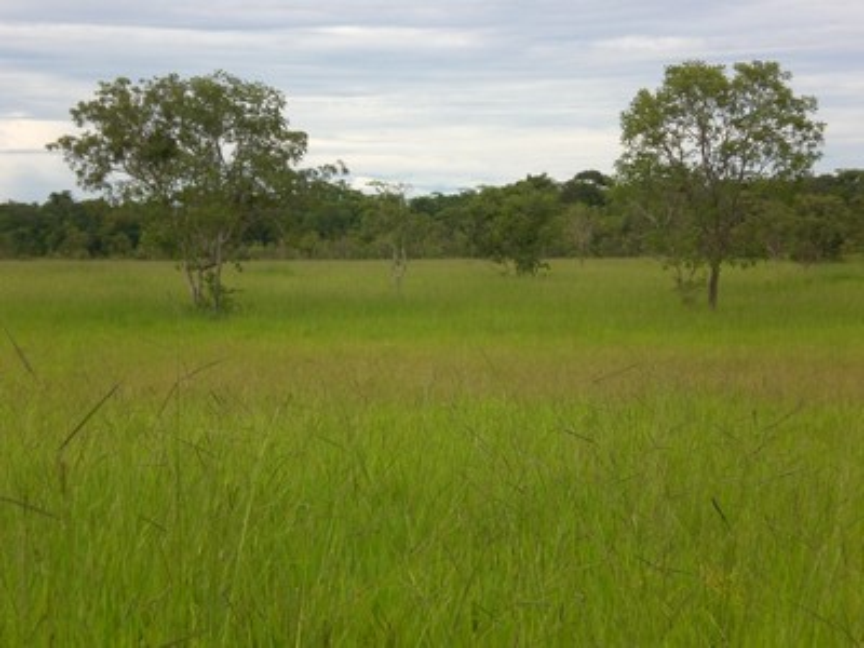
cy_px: 324
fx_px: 2171
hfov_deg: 22.5
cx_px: 432
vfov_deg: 17.0
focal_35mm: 87
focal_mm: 14.49
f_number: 5
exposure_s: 1/125
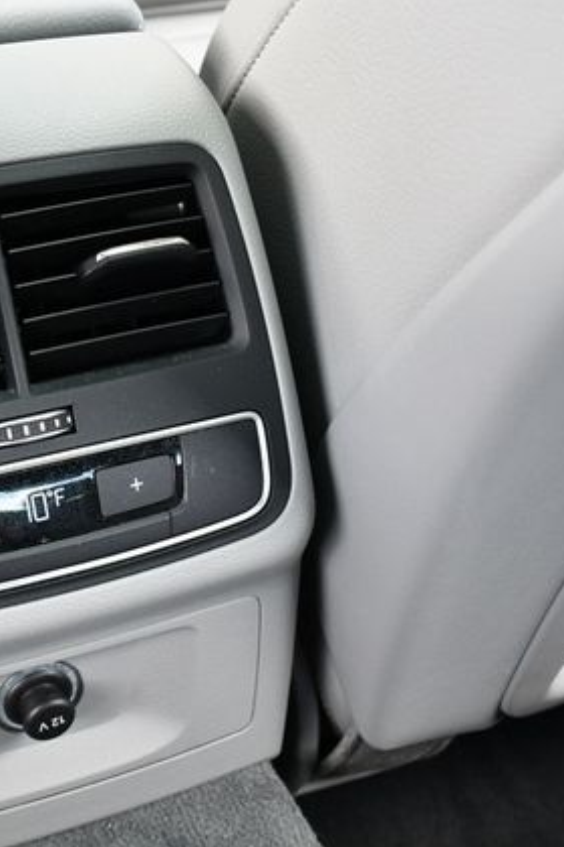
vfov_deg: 32.9
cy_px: 428
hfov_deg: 21.5
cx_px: -2
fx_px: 1433
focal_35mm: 61
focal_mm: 20
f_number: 3.8
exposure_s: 1/200
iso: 800
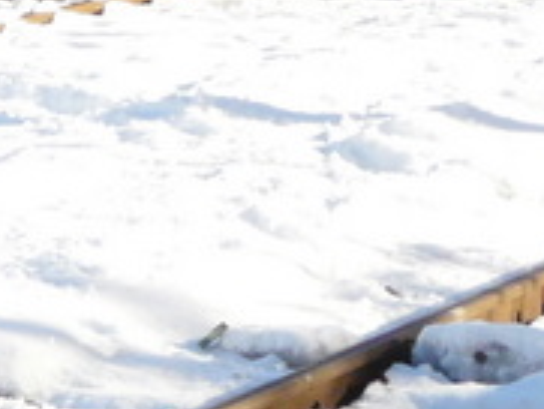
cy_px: -614
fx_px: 9483
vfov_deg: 2.5
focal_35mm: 603
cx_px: 787
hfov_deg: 3.3
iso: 100
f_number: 5
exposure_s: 1/200
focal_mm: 18
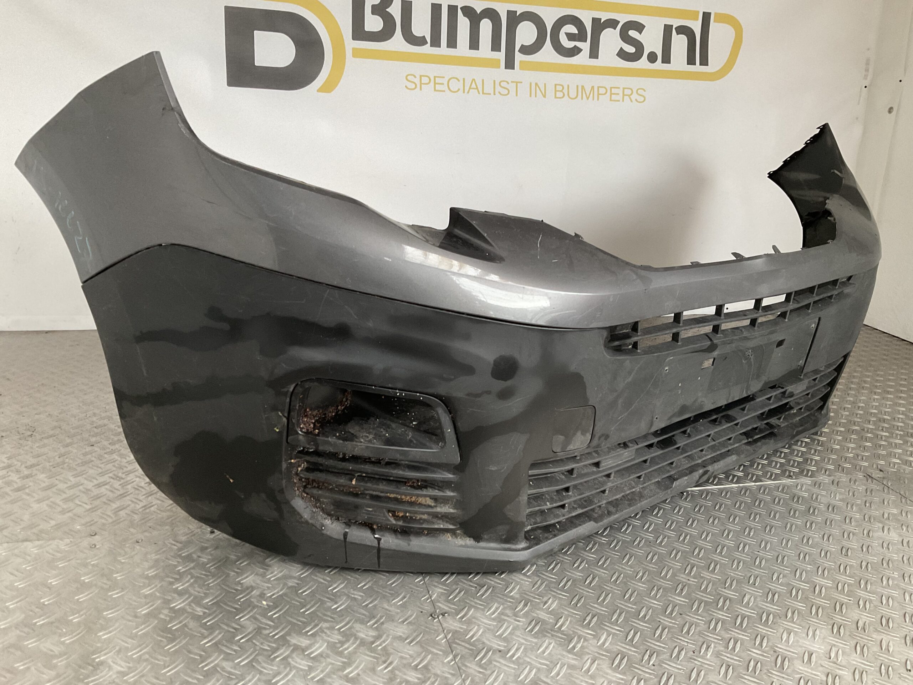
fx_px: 765
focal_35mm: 29
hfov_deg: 61.7
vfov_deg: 48.2
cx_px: 456
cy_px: 342
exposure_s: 1/50
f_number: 1.8
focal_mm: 3
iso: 160
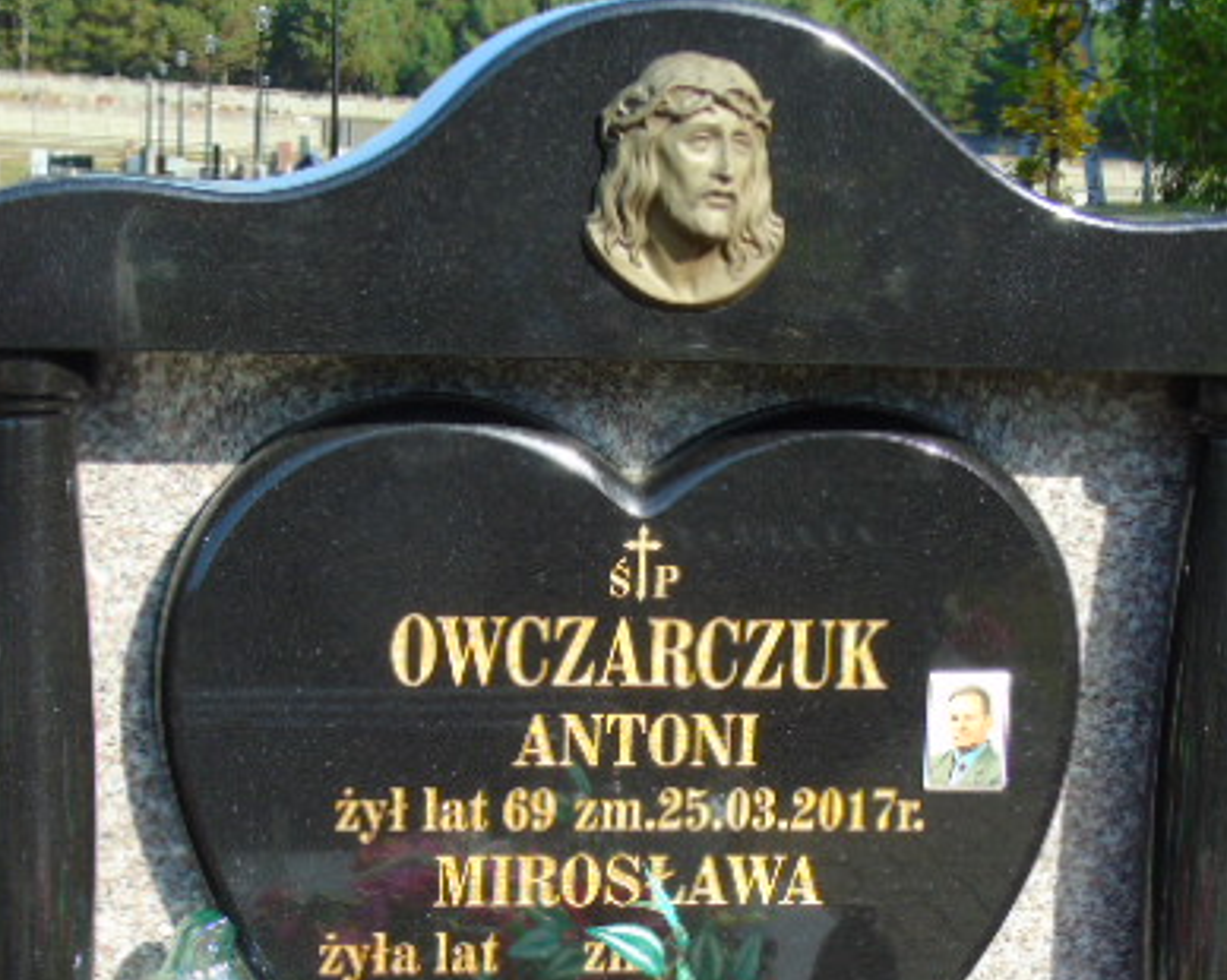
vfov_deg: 17.5
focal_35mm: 87
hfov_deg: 22.0
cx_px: 626
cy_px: 743
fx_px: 3158
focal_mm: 9.6
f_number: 4.3
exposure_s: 1/320
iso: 80
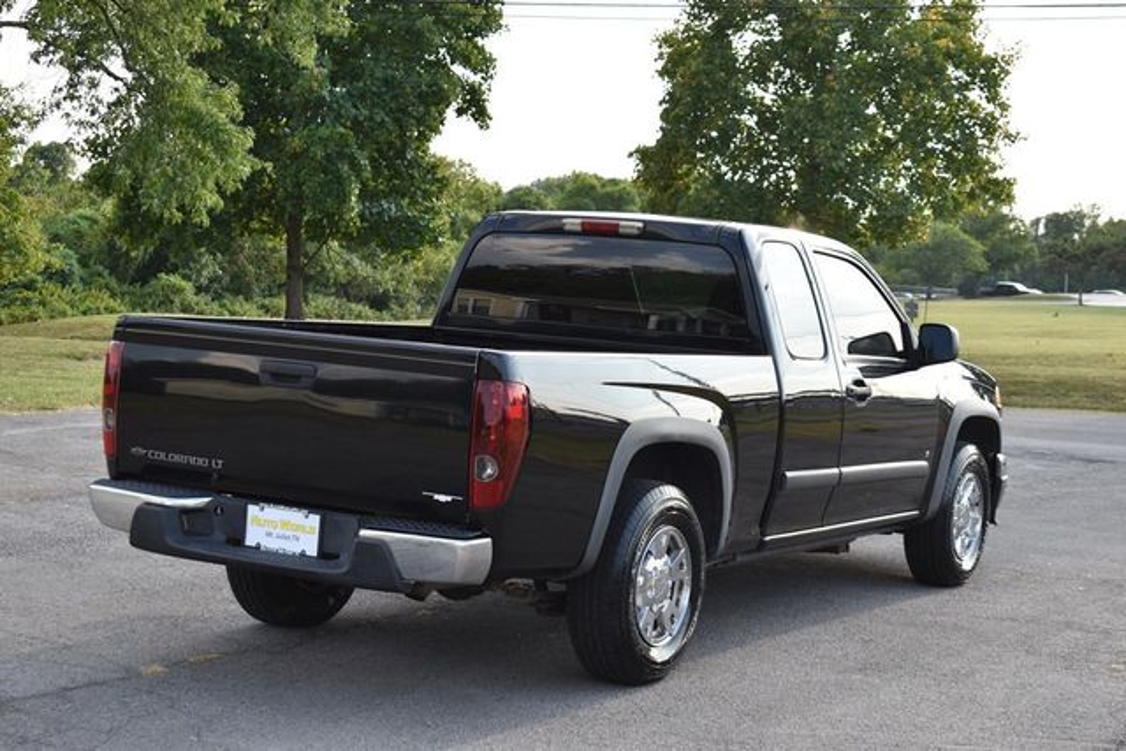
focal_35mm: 63
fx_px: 1971
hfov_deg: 31.9
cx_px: 563
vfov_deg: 21.6
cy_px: 376
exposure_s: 1/250
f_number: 6.3
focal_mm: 42
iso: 200
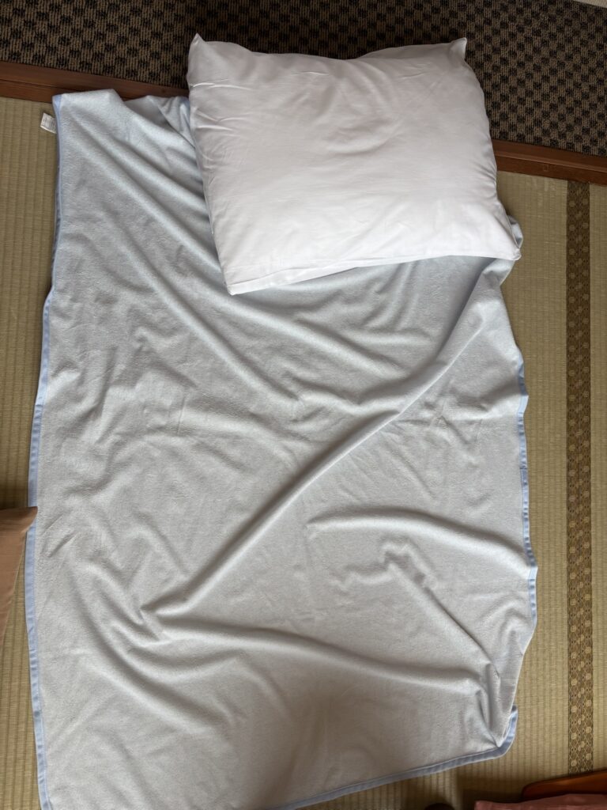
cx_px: 304
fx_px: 608
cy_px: 405
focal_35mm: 26
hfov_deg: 53.1
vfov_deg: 67.3
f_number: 1.6
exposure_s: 1/321
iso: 50
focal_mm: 5.96
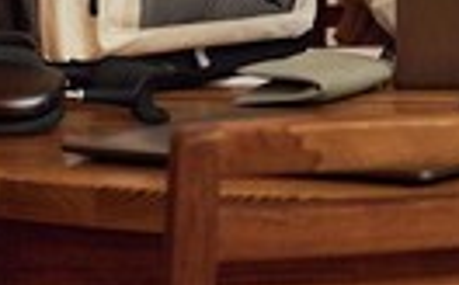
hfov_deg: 10.8
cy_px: 10
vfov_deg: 7.2
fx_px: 2260
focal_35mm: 181
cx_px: 855
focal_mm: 39
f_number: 4
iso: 400
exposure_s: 1/160
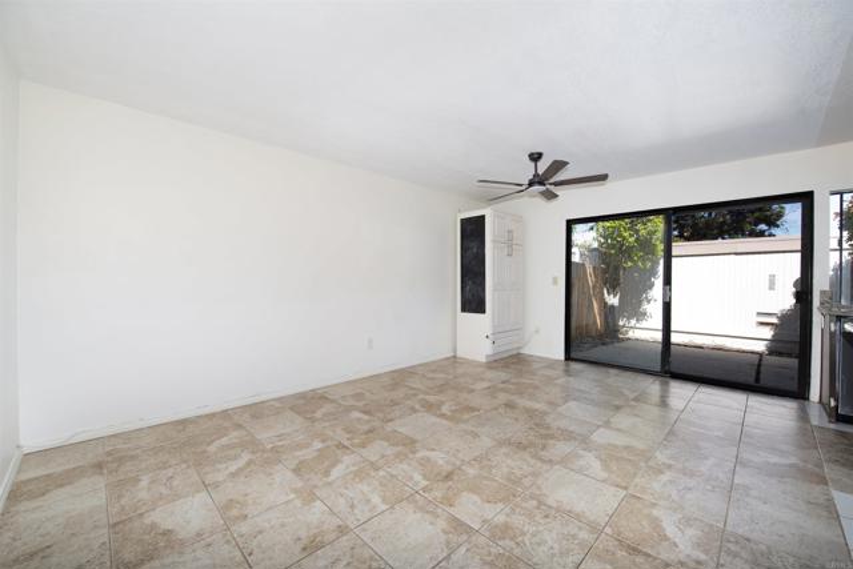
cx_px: 426
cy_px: 284
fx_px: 332
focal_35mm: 14
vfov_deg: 81.2
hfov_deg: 104.2
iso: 320
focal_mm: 14
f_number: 7.1
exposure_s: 1/250
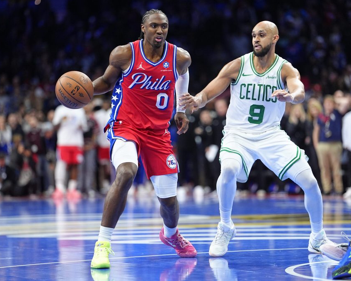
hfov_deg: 12.7
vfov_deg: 10.2
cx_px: 174
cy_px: 140
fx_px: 1579
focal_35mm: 152
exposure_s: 1/2000
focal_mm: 134
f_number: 2
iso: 2500
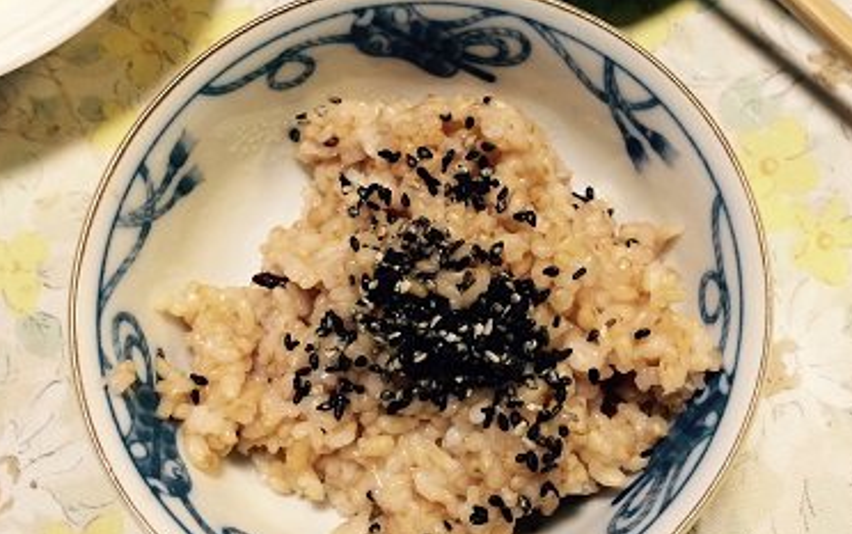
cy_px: 239
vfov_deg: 29.2
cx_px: 447
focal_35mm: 44
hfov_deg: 45.2
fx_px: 1022
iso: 50
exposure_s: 1/30
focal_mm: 4.15
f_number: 2.2
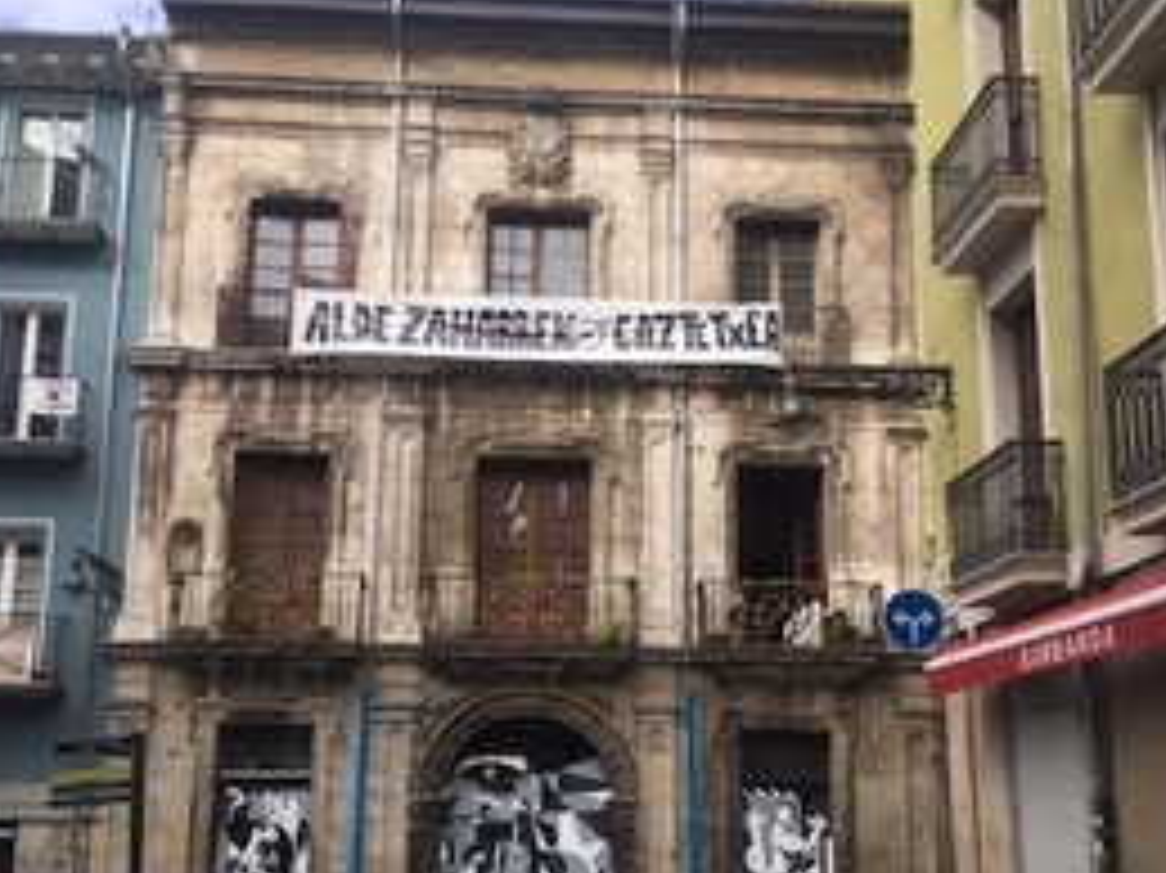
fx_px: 1313
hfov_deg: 47.9
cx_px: 590
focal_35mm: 39
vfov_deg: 36.6
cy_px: 529
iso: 25
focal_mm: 4.15
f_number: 2.2
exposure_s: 1/569
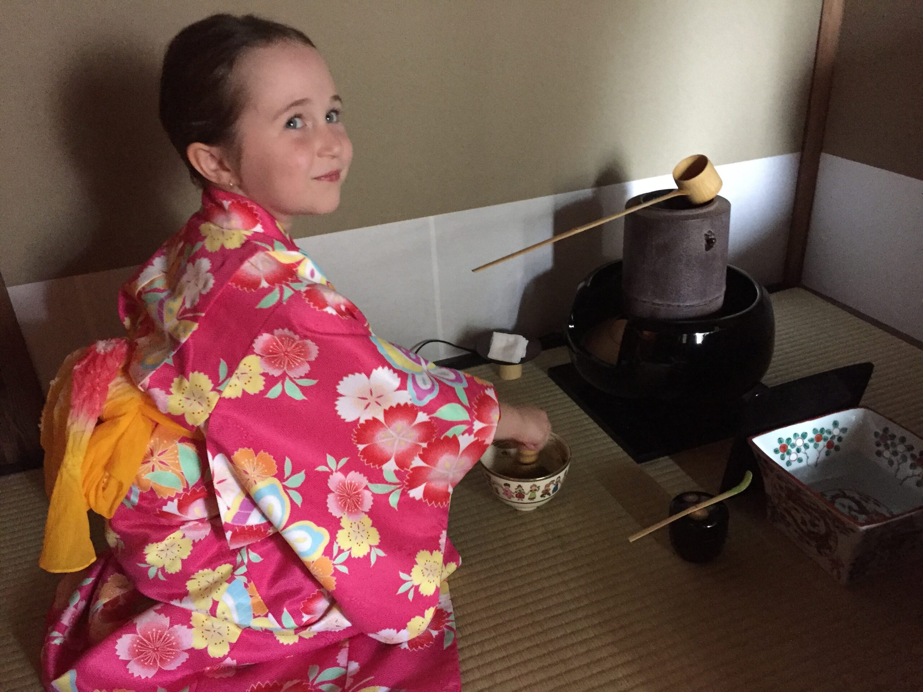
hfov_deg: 61.7
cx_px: 462
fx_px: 773
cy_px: 346
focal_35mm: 29
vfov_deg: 48.2
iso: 400
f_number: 2.2
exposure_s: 1/15
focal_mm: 4.15
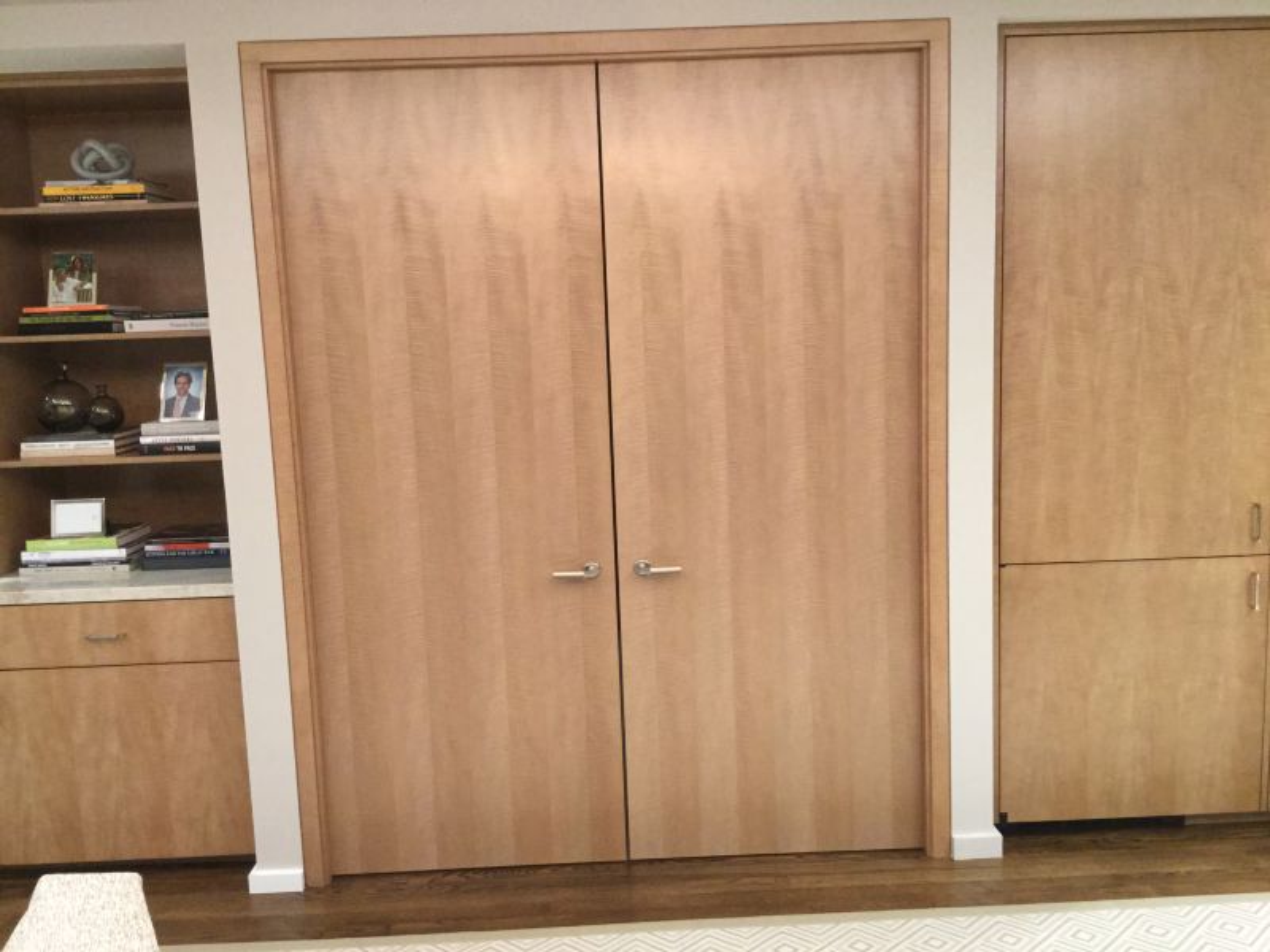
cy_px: 476
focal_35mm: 31
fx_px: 1137
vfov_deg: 45.4
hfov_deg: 58.4
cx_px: 635
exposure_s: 1/30
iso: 160
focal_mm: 3.3
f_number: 2.4
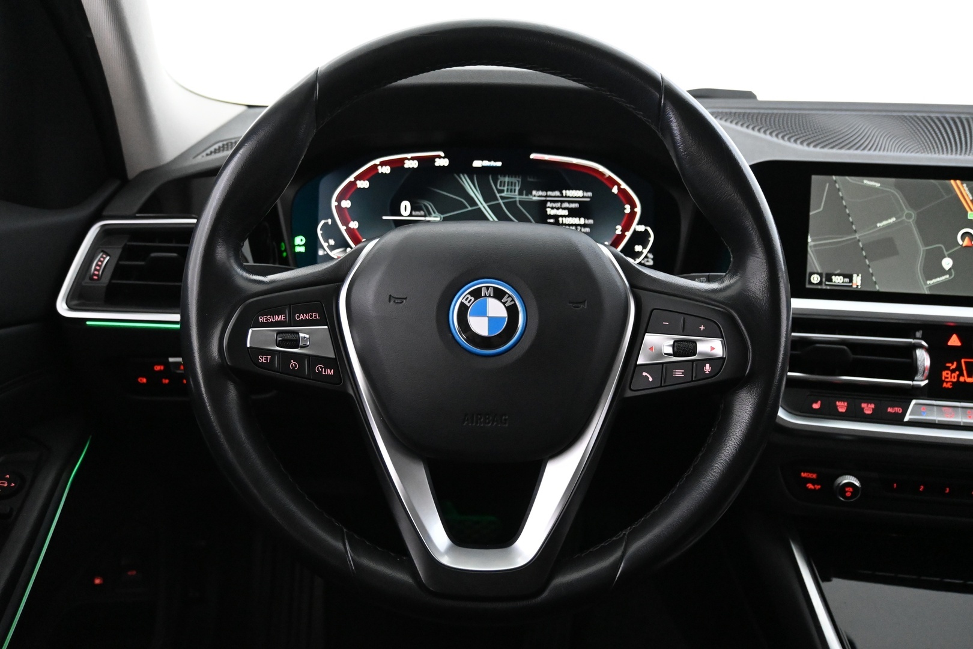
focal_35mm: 33
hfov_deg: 57.2
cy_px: 324
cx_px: 486
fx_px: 892
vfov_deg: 40.0
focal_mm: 22
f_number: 4
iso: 5600
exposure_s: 1/40
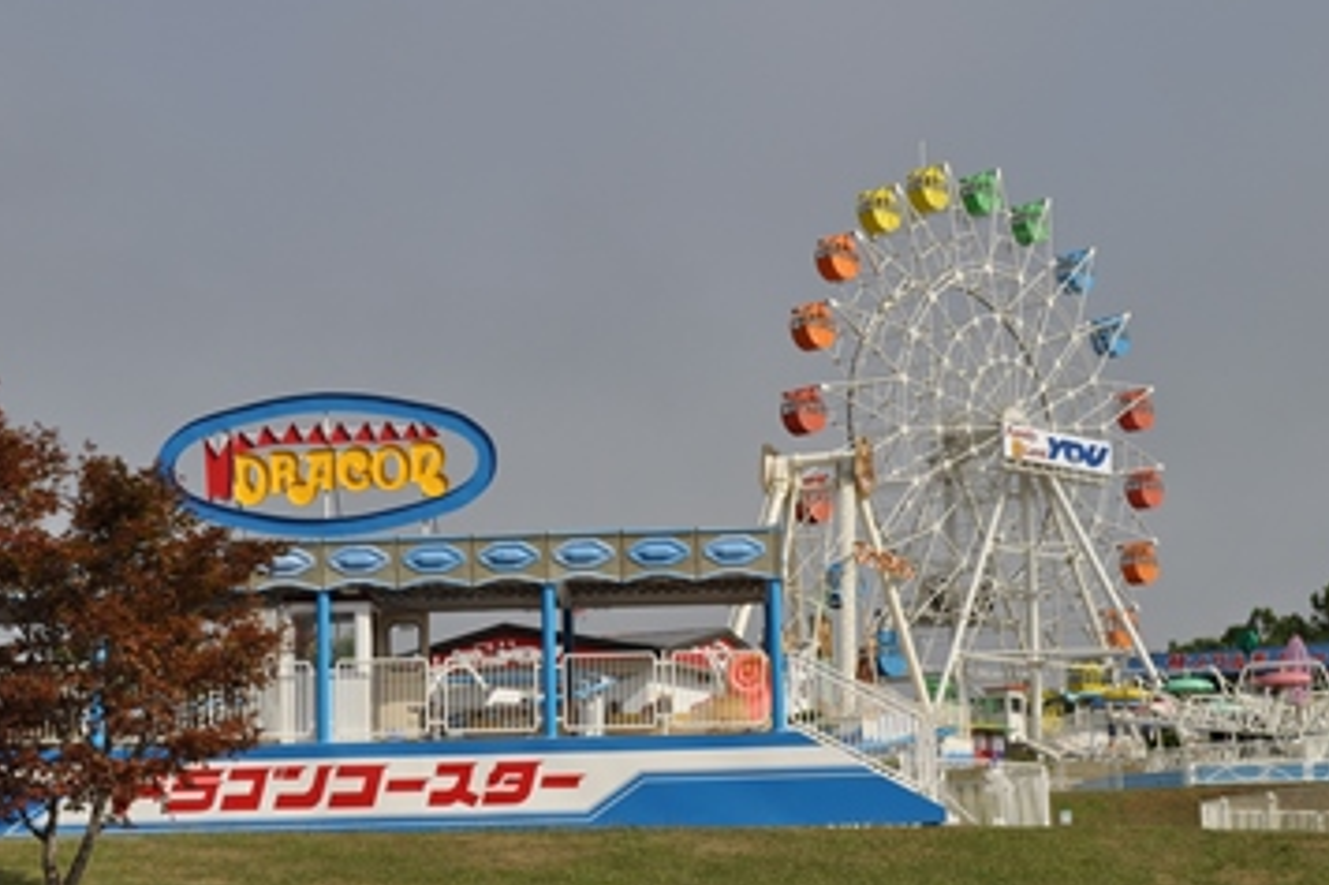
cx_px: 691
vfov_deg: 20.0
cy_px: 485
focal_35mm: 68
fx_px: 2509
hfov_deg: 29.7
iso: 200
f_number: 11
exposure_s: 1/500
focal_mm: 36
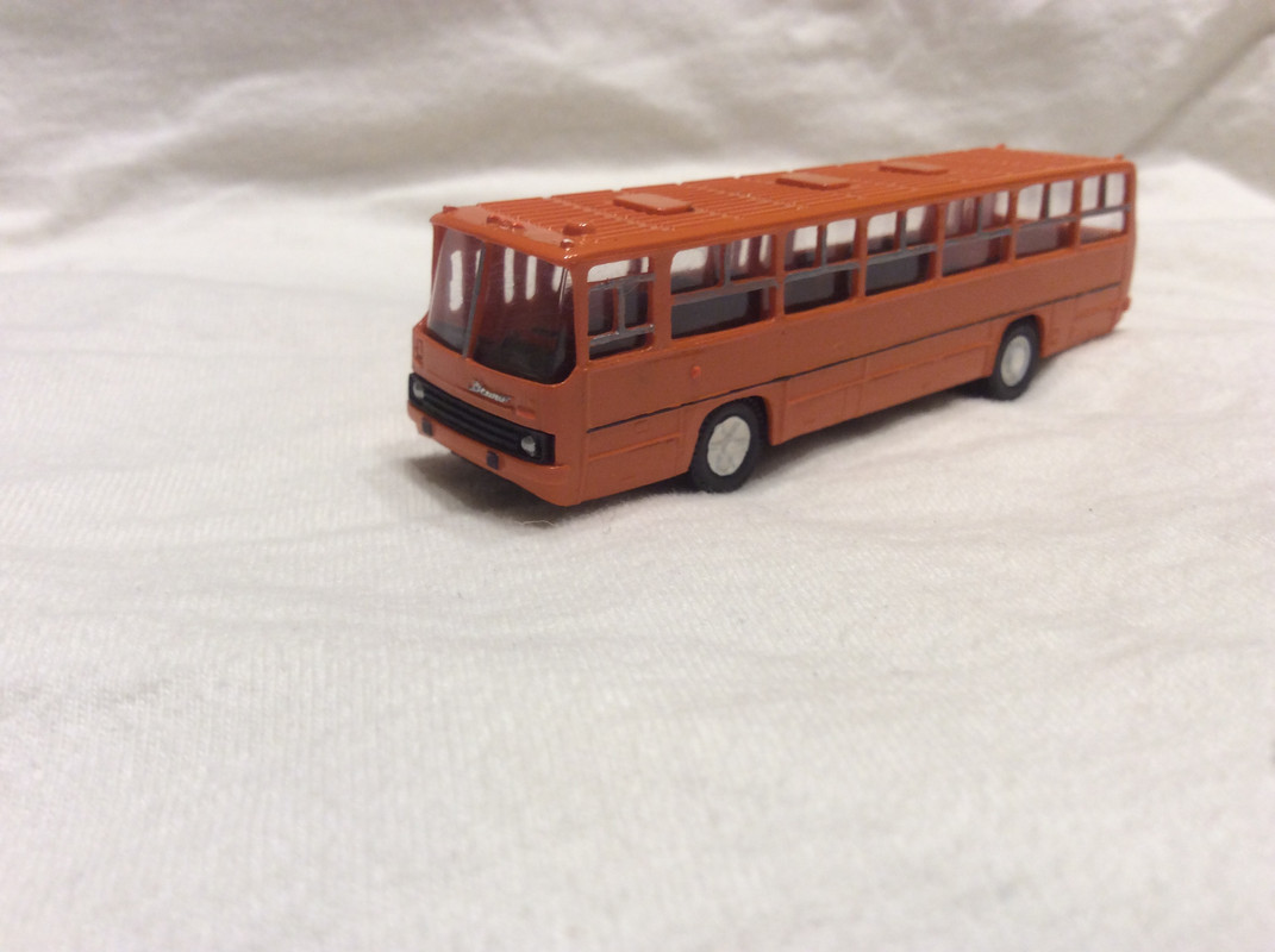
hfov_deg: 56.9
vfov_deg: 44.1
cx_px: 638
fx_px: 1177
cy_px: 476
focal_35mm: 32
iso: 40
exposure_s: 1/24
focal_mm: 3.3
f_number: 2.4
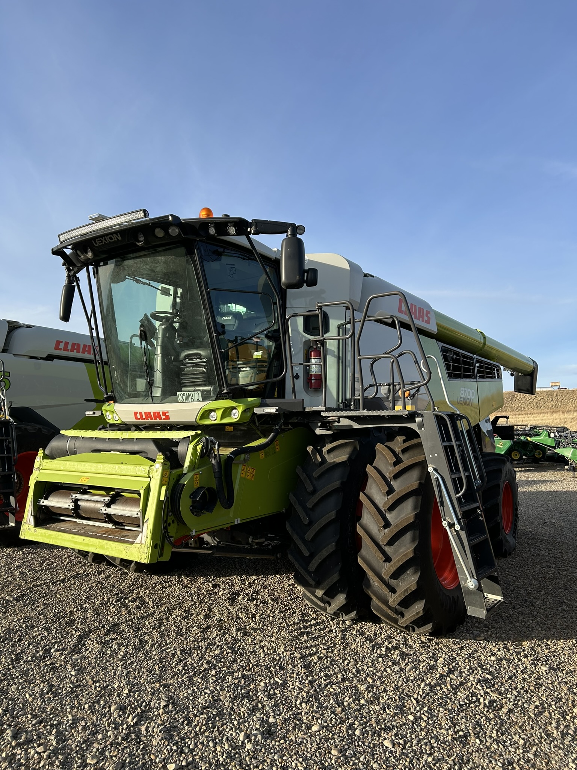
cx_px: 288
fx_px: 578
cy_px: 385
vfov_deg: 67.3
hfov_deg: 53.1
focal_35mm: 26
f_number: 1.5
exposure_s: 1/1934
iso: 50
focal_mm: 5.7
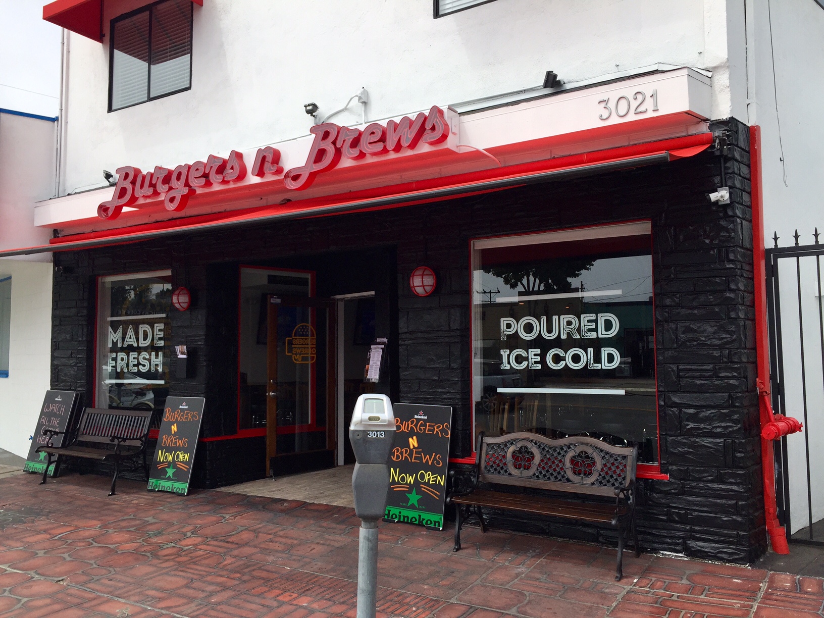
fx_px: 690
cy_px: 309
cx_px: 412
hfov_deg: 61.7
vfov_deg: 48.2
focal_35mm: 29
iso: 32
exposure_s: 1/2326
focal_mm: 4.15
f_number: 2.2
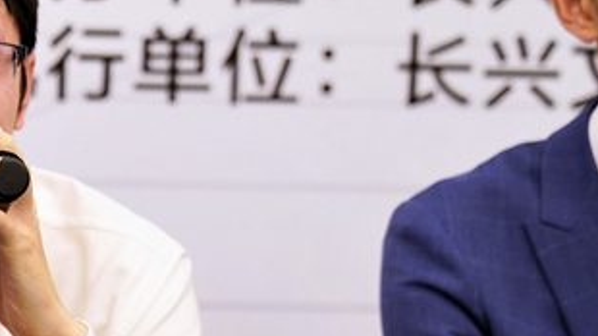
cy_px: 400
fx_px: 3344
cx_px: -158
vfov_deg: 5.7
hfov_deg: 10.0
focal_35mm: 211
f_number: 2.8
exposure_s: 1/60
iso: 500
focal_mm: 52
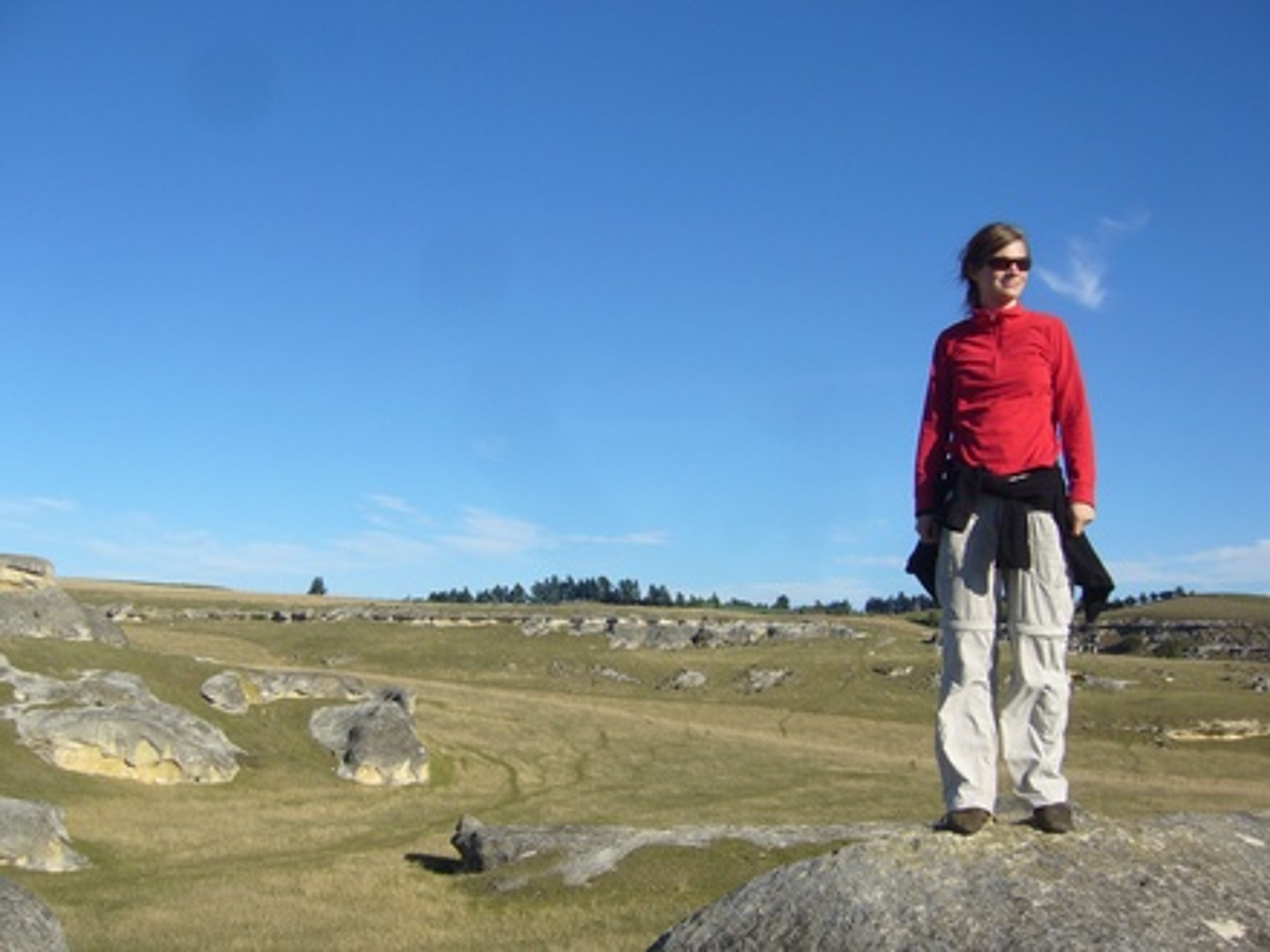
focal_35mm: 35
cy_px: 476
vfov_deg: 40.7
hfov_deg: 52.6
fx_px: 1284
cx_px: 635
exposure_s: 1/320
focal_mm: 5.8
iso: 80
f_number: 5.6
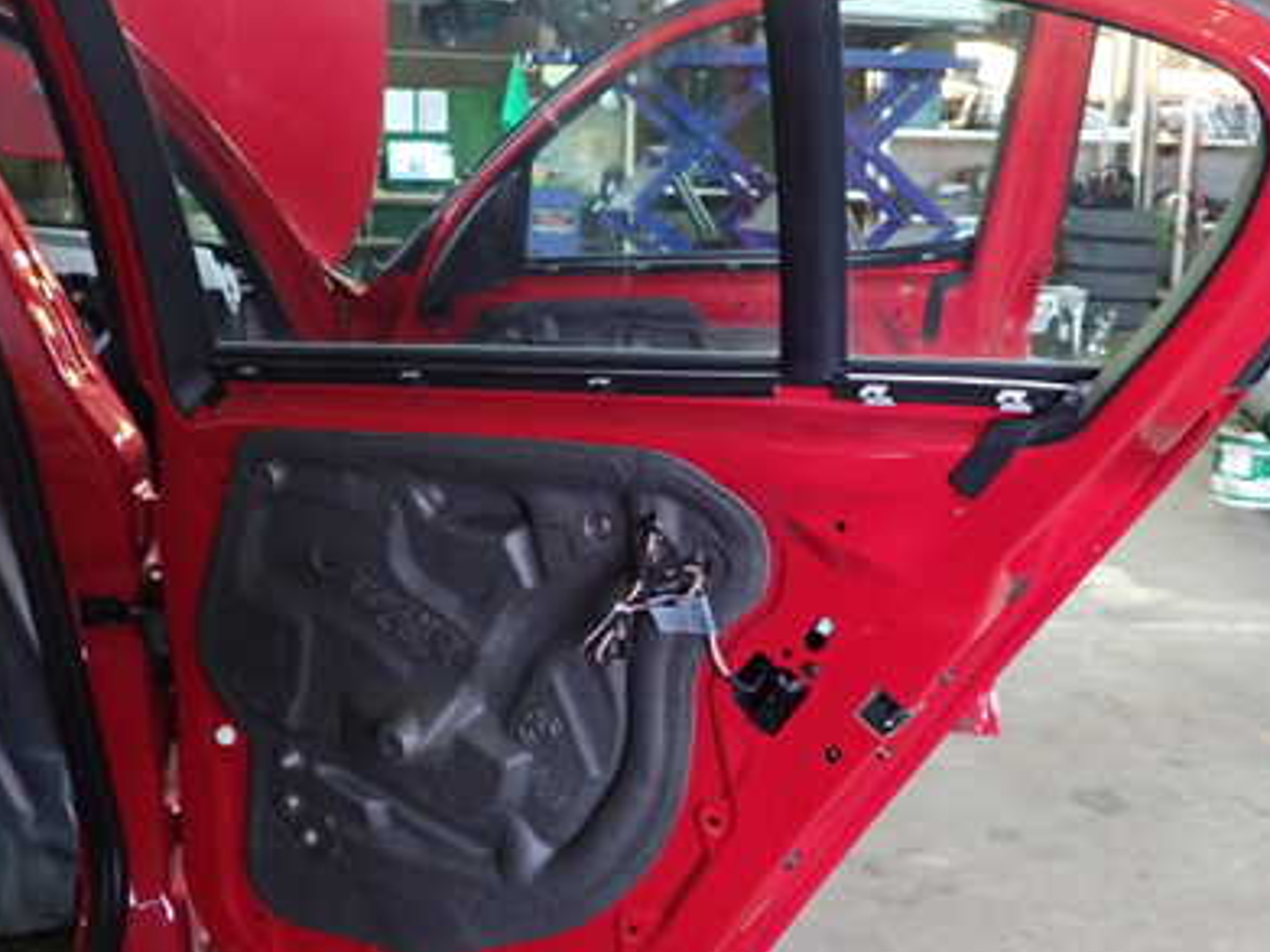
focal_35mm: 46
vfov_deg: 31.5
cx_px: 728
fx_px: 1687
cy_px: 461
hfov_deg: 41.2
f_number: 2.3
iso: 400
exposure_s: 1/30
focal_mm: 5.4
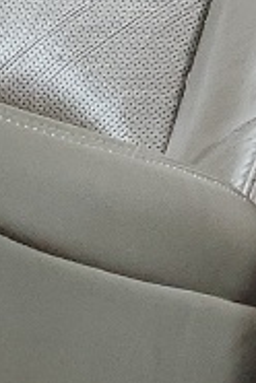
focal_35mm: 233
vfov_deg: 8.5
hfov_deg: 5.5
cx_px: 785
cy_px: -294
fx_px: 2485
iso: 53
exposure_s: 1/60.2
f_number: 1.5
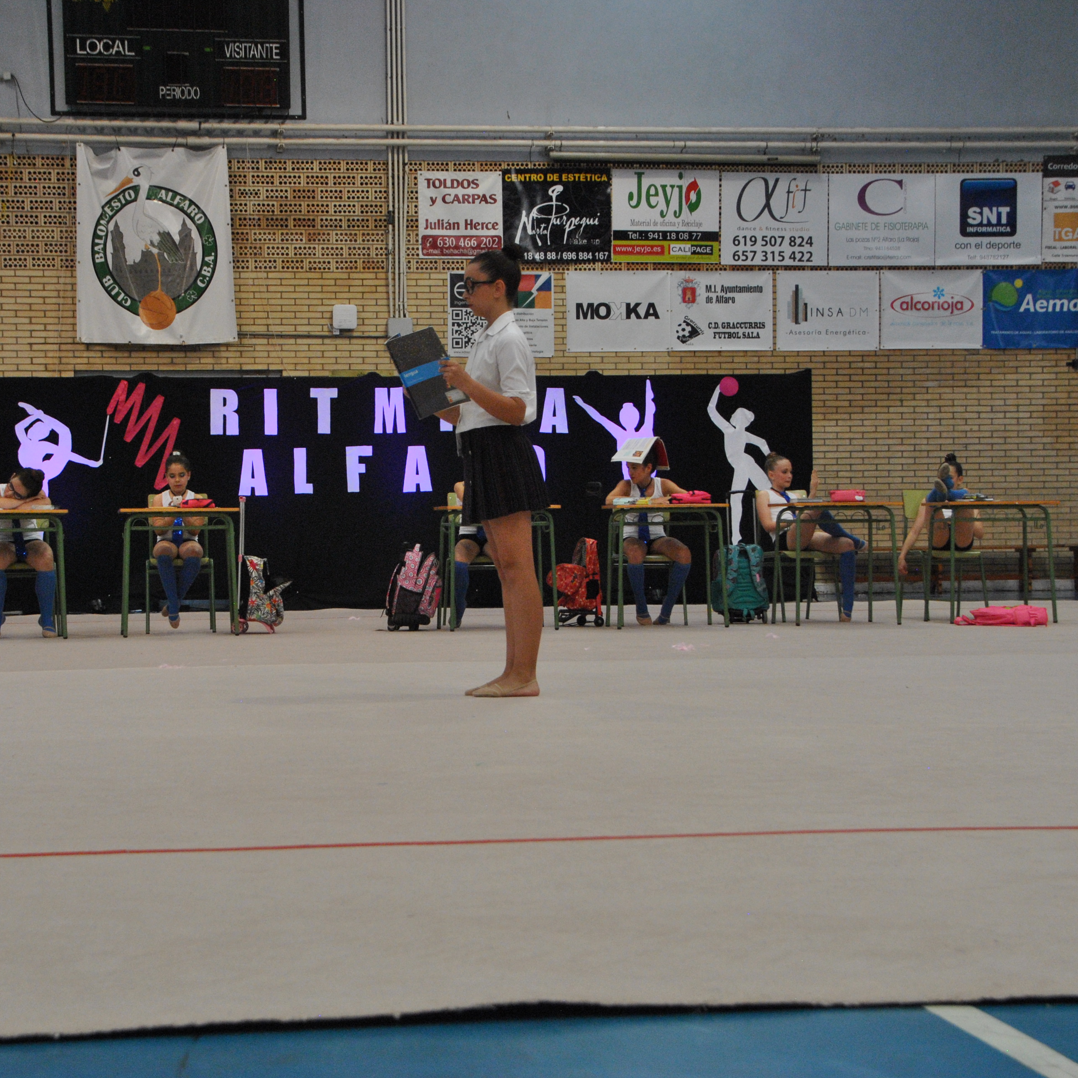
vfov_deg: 26.5
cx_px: 428
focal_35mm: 65
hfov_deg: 26.4
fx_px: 2290
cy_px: 538
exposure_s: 1/160
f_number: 6.3
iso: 800
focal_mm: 34
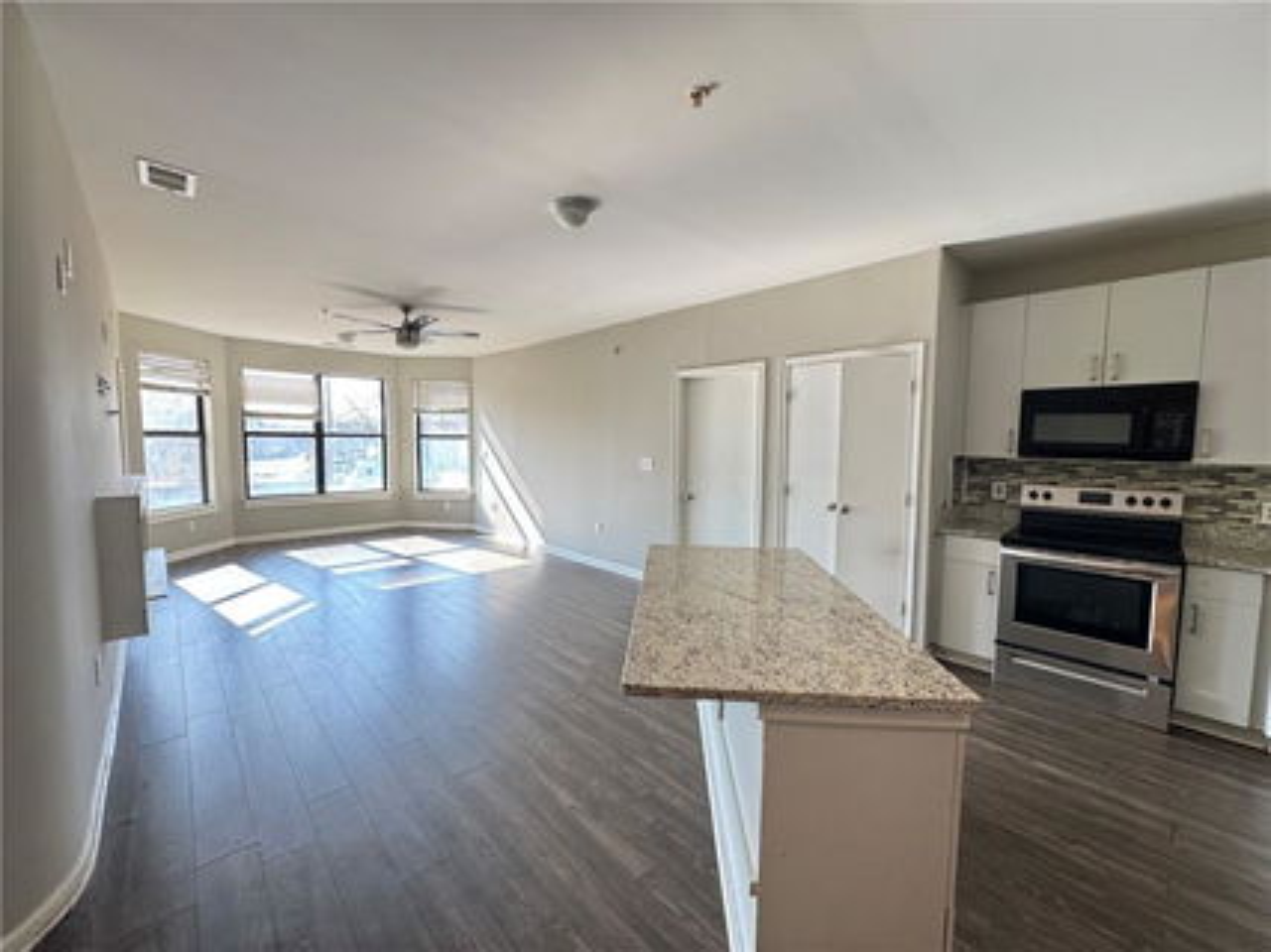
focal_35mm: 14
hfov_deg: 102.1
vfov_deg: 85.6
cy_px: 476
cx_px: 636
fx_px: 514
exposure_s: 1/120
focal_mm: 2.22
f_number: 2.2
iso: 200
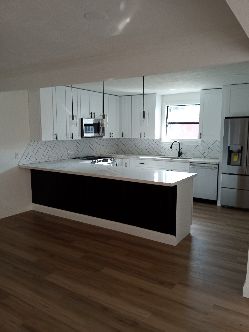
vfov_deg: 63.4
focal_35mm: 28
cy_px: 166
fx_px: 269
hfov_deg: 49.7
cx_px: 124
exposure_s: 1/60
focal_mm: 3.71
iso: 252
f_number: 2.2
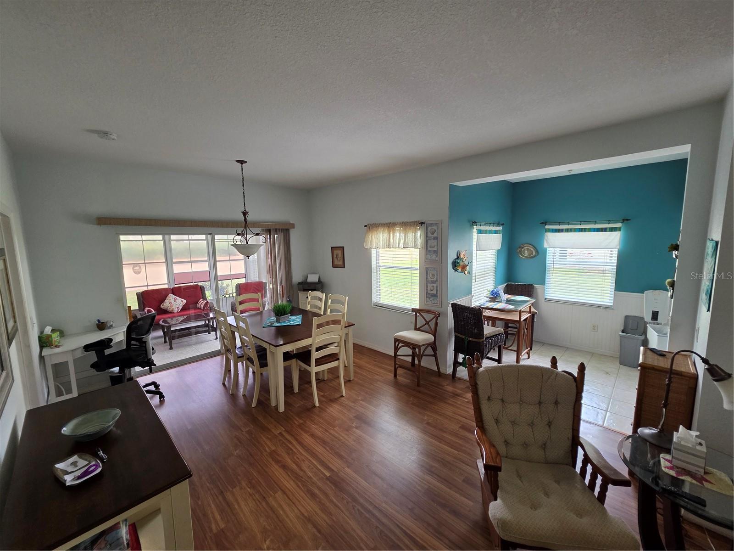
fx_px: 276
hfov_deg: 106.2
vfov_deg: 89.9
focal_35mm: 13
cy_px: 276
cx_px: 367
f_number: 1.9
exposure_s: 1/120
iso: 200
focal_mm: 2.2
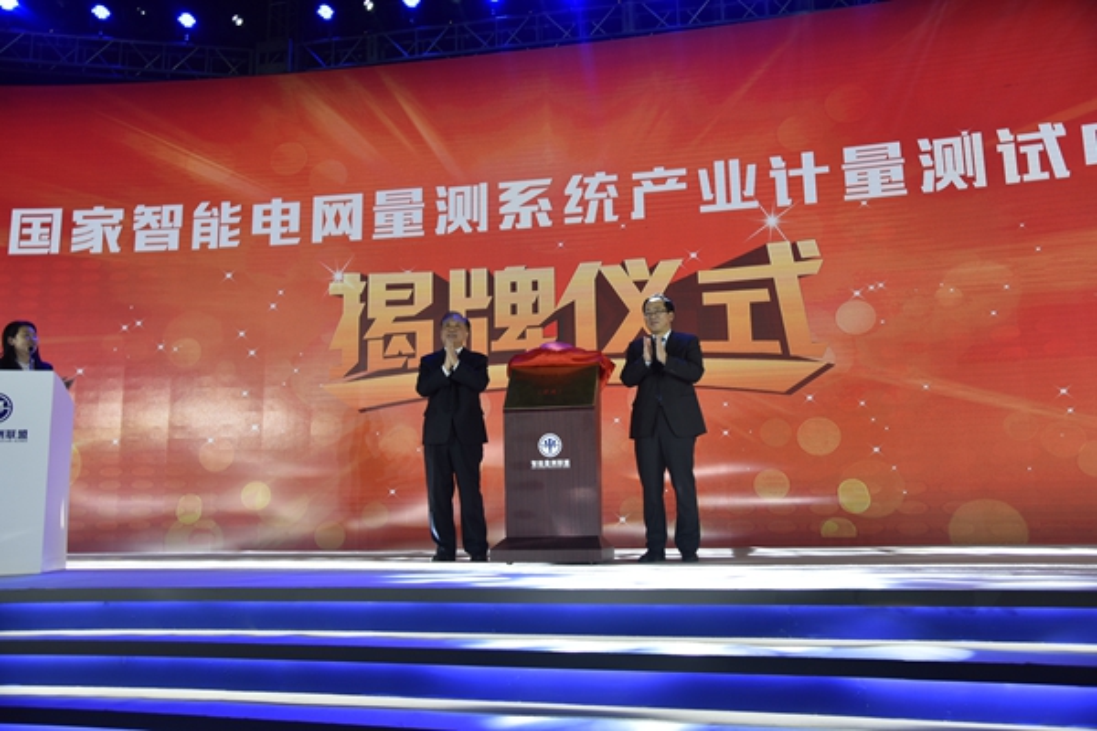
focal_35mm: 30
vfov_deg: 43.6
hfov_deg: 61.9
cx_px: 548
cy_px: 366
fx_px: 914
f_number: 4.5
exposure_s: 1/100
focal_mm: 30
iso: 320
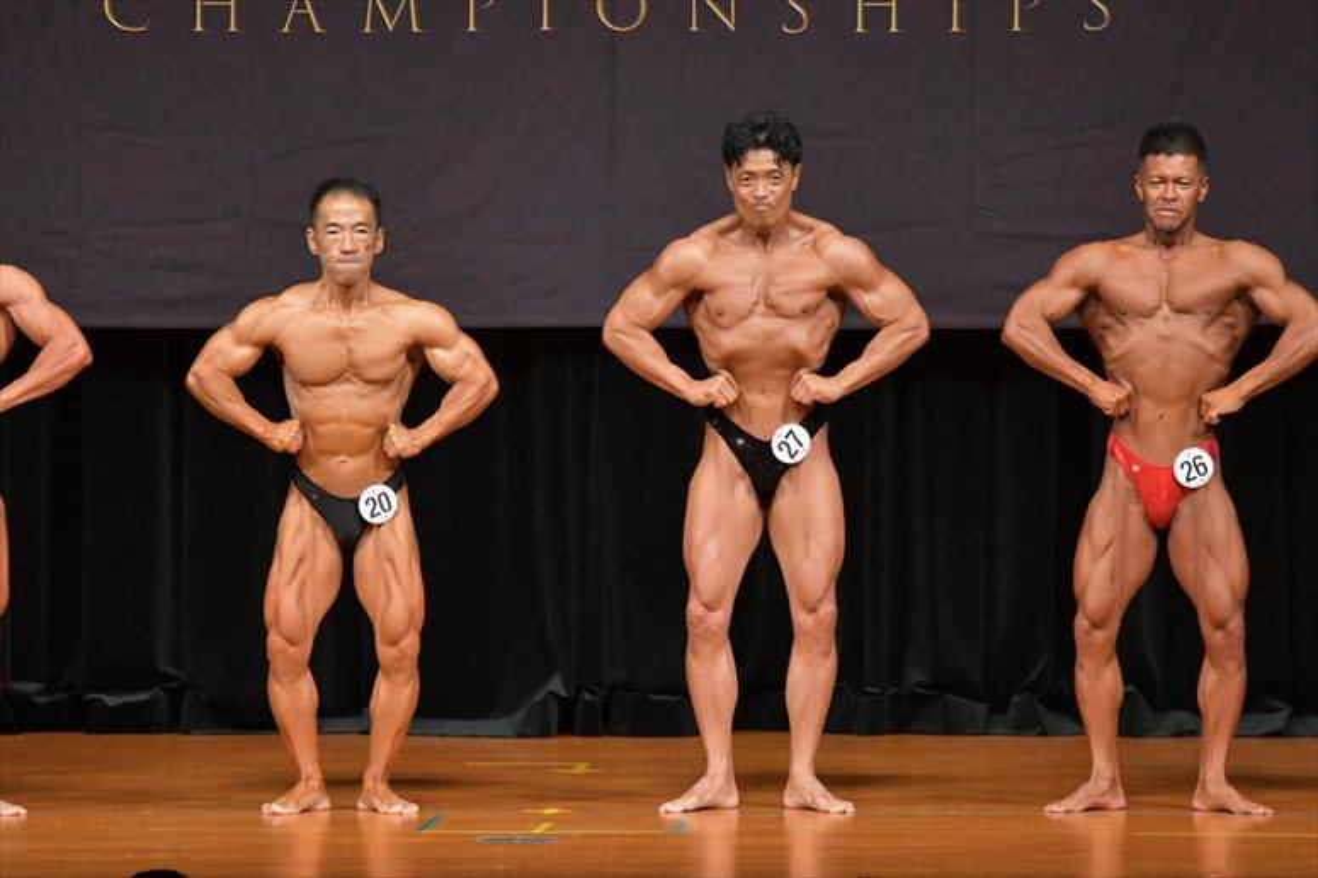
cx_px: 659
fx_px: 9880
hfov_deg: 7.6
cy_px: 439
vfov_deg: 5.1
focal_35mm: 270
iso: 5000
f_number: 5.6
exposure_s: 1/400
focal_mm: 180
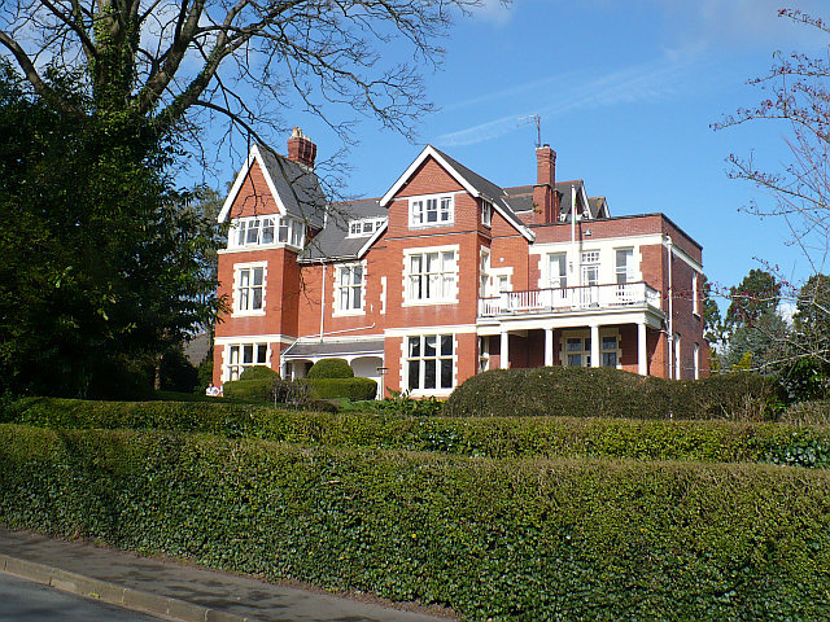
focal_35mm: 37
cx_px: 415
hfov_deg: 50.1
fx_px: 887
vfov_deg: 38.7
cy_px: 311
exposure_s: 1/200
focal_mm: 6.1
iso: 100
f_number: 8
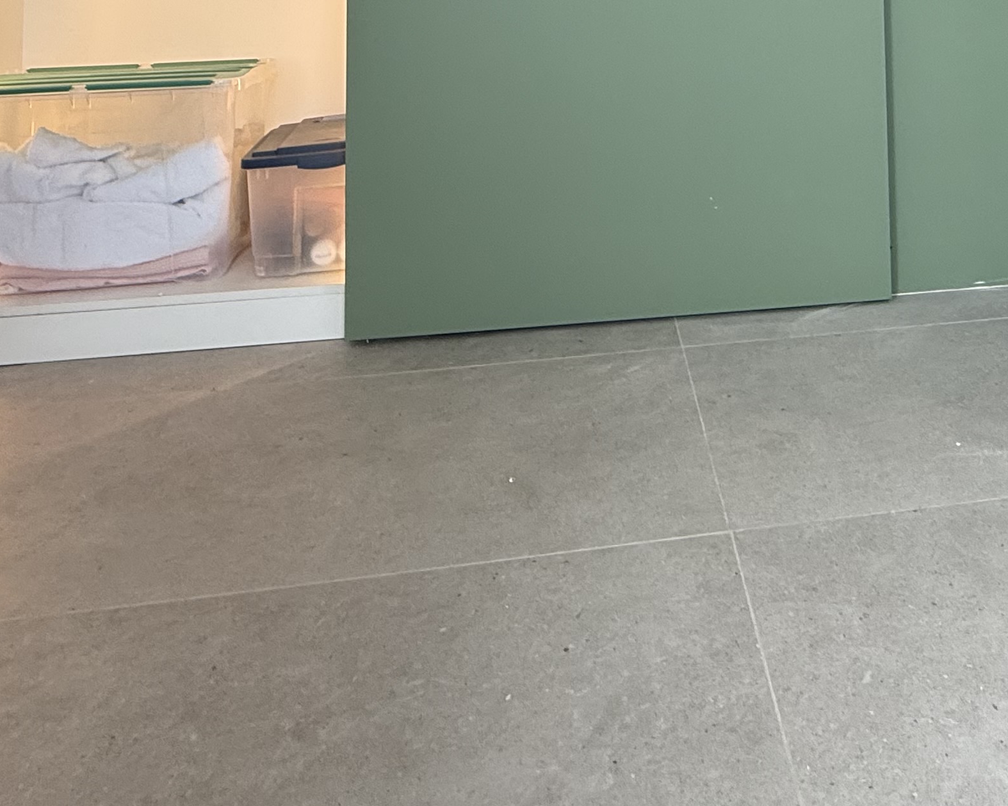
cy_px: -138
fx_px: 1044
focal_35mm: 35
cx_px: 756
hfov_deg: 49.5
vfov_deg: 34.6
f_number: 2.2
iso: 125
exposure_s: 1/99
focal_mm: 2.22
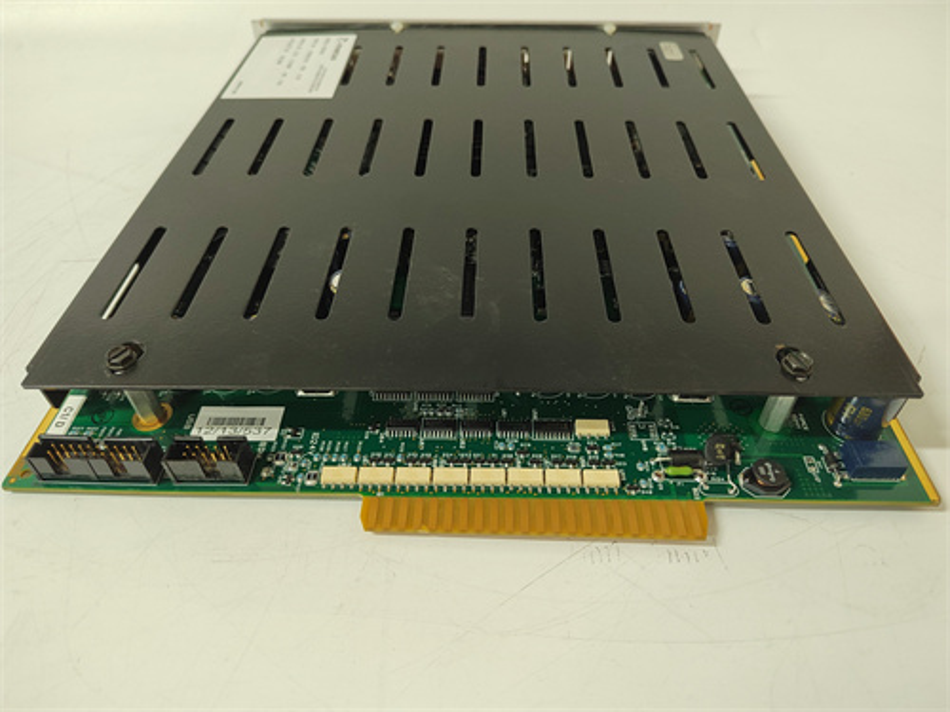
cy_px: 356
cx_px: 475
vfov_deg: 58.9
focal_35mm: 23
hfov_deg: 73.9
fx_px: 631
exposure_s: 1/50
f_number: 1.9
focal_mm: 5.52
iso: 1575
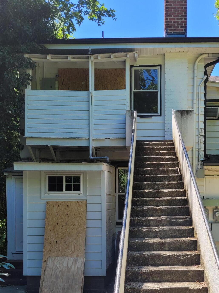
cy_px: 206
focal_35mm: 38
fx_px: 321
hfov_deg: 37.5
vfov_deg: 47.8
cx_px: 139
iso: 40
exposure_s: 1/664
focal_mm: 5.4
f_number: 1.8
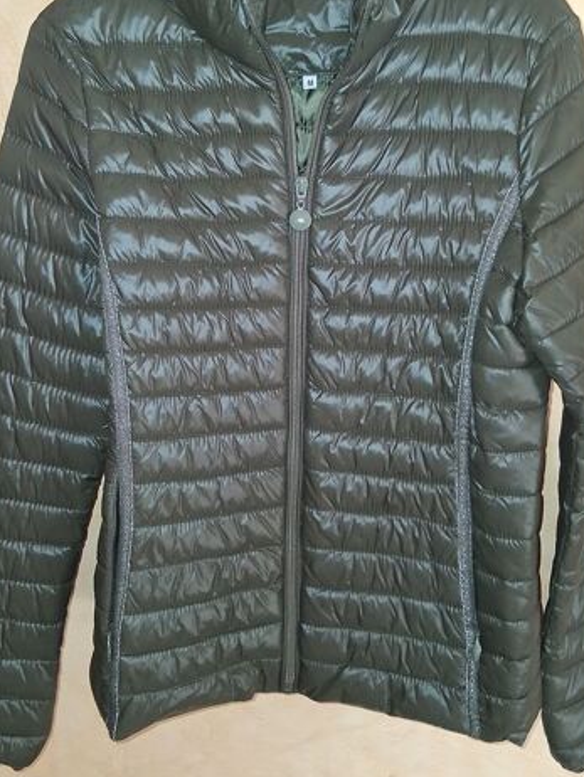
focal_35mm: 36
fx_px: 809
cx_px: 283
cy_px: 336
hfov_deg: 39.7
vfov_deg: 51.2
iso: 250
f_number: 1.8
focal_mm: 3.98
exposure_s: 1/50
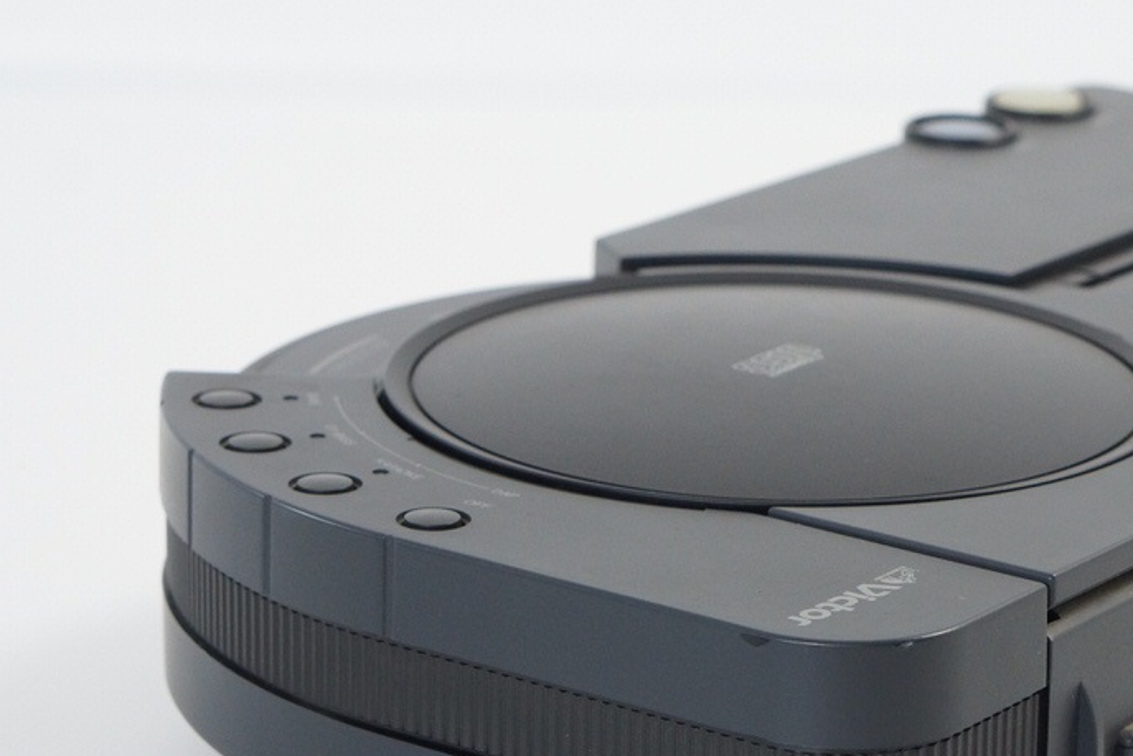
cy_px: 454
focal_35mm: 131
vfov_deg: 10.5
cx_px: 973
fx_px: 4123
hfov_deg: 15.5
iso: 800
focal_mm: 50
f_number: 6.3
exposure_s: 1/80
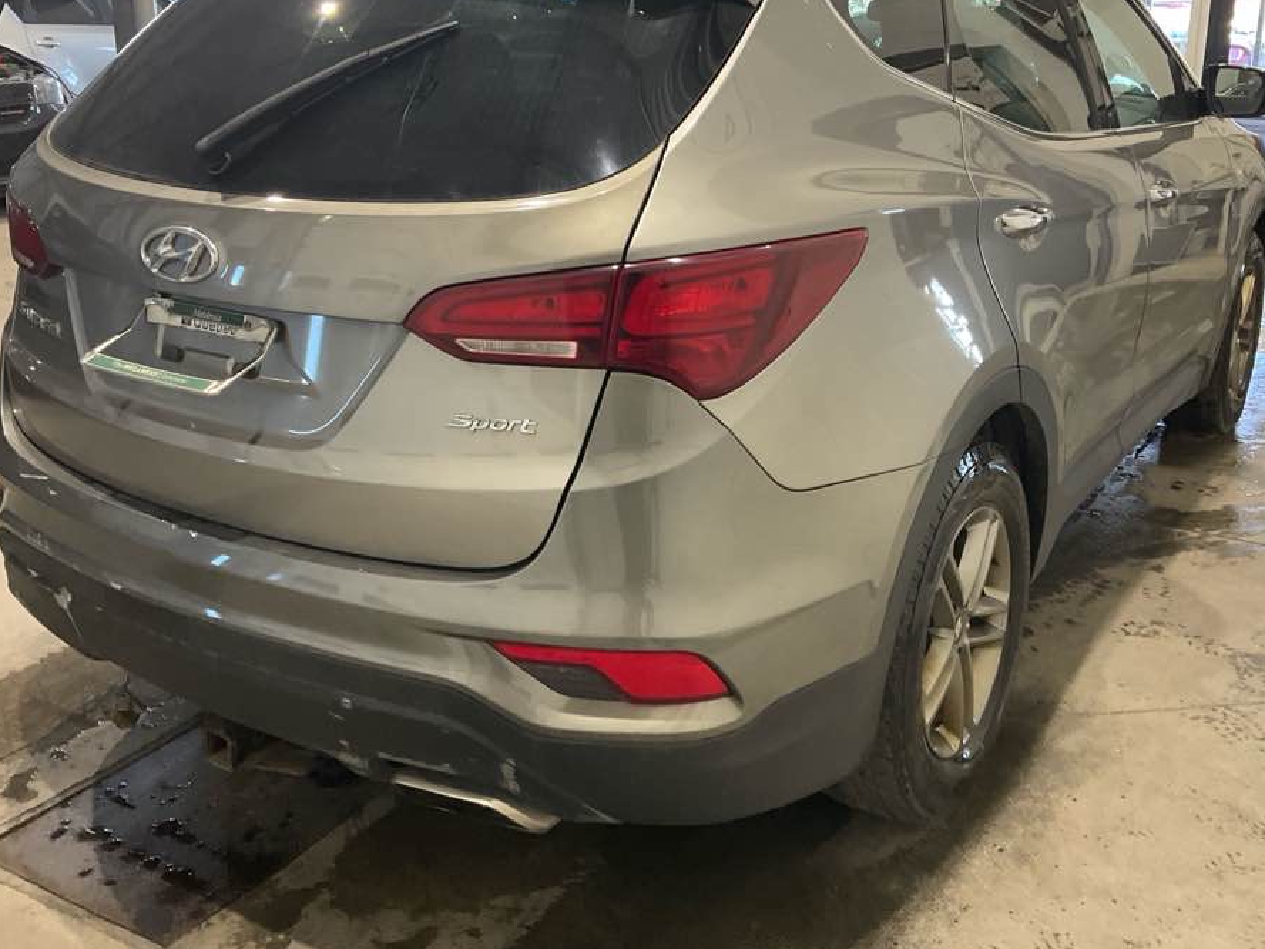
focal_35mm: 37
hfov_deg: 50.1
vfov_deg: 38.5
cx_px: 640
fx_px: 1352
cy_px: 363
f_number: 1.8
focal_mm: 3
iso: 100
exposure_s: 1/60
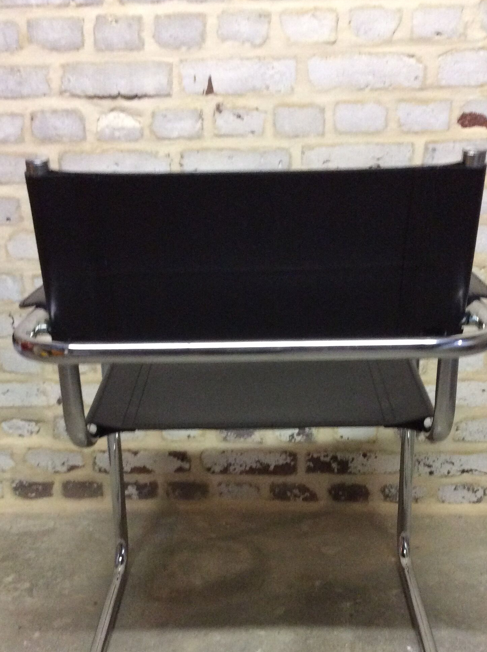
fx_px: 809
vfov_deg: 43.4
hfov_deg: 33.5
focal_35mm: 43
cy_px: 423
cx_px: 262
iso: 250
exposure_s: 1/20
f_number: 2.4
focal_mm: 3.3
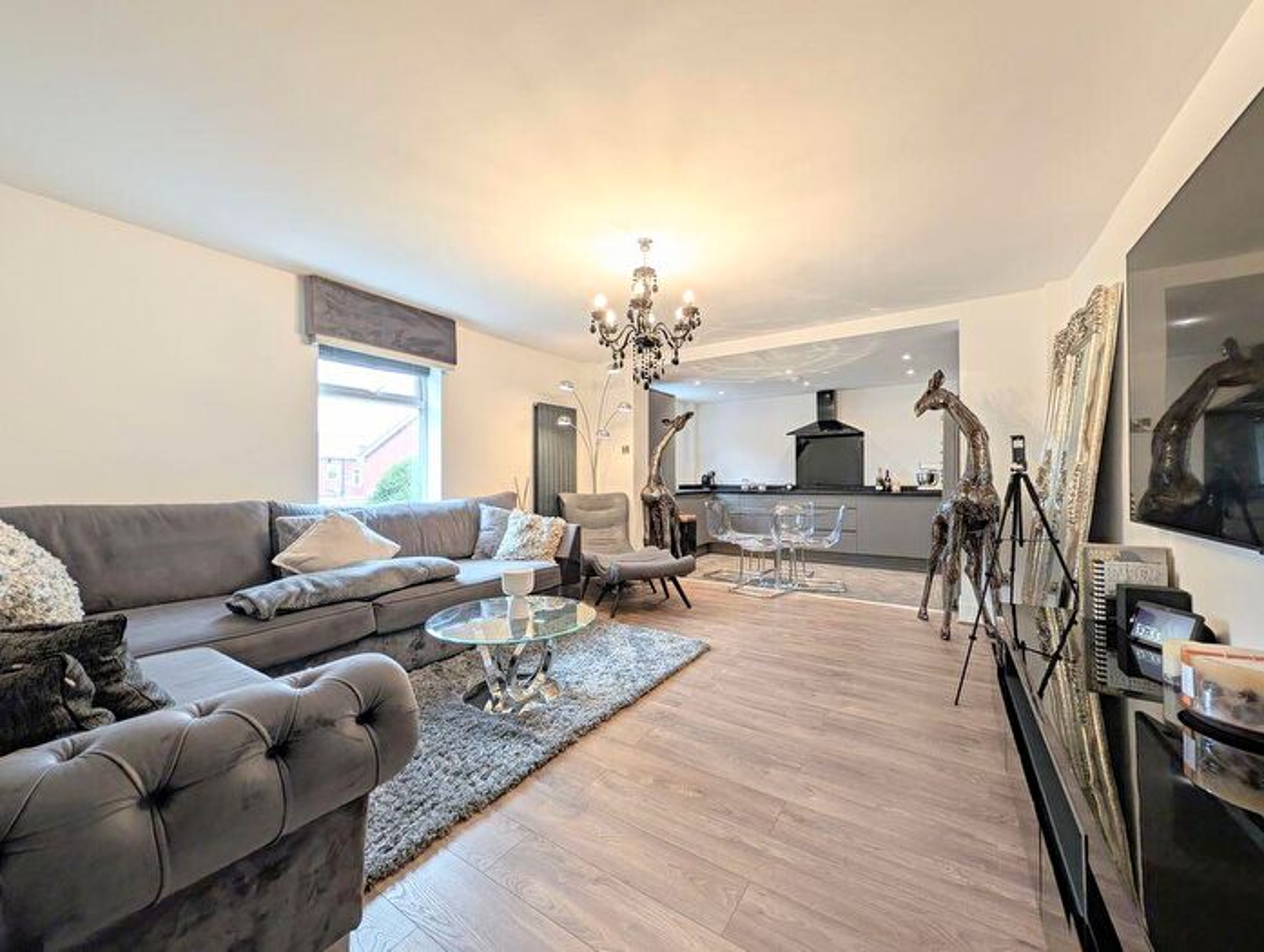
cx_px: 632
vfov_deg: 94.7
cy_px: 476
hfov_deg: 110.4
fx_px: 439
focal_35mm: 12
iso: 77
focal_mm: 2.02
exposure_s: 1/42.3
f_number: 1.7
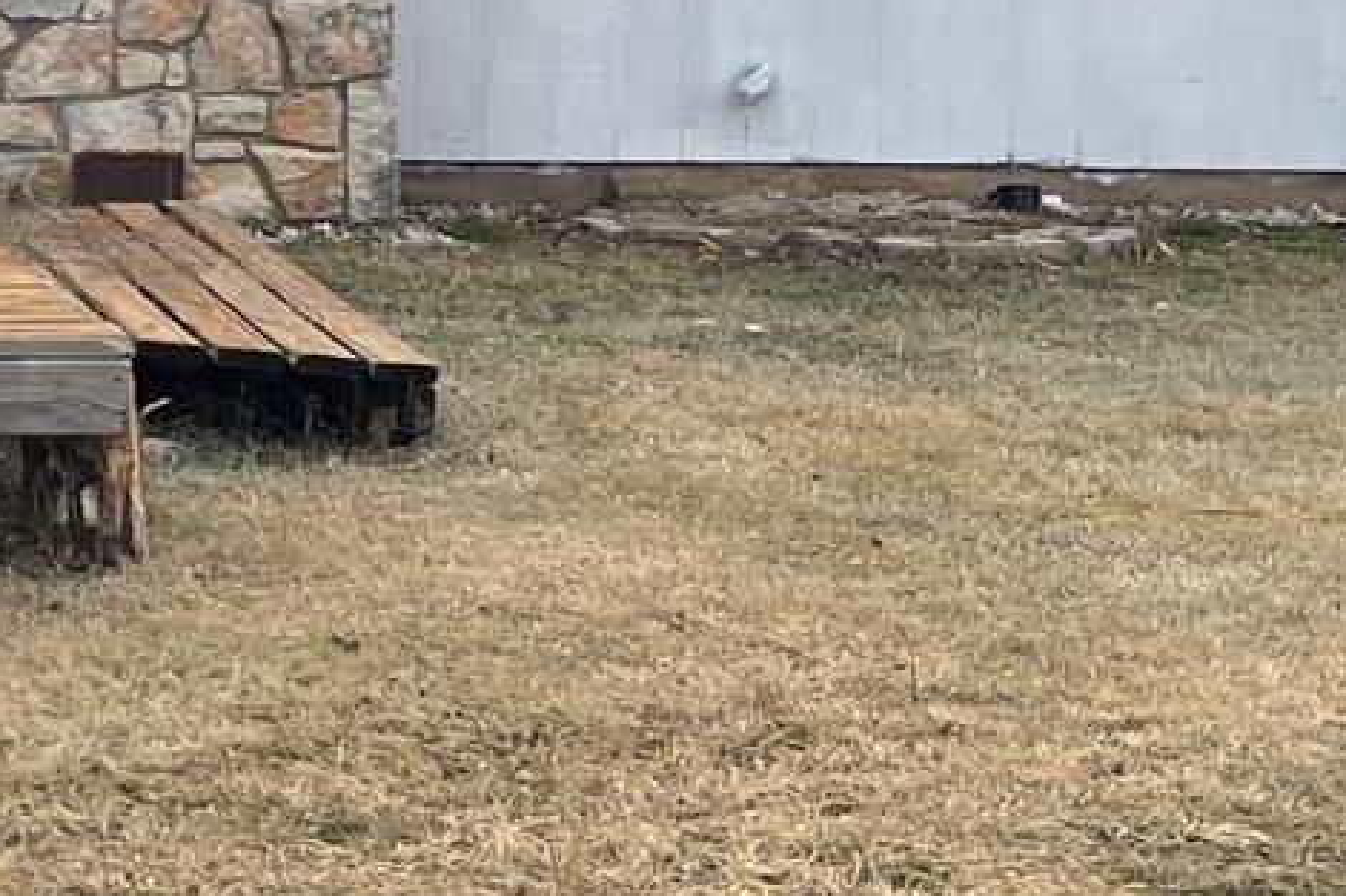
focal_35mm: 116
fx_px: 4335
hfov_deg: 16.1
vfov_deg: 11.5
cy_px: -203
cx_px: -699
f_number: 1.6
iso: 32
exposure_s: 1/4049
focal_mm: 5.1
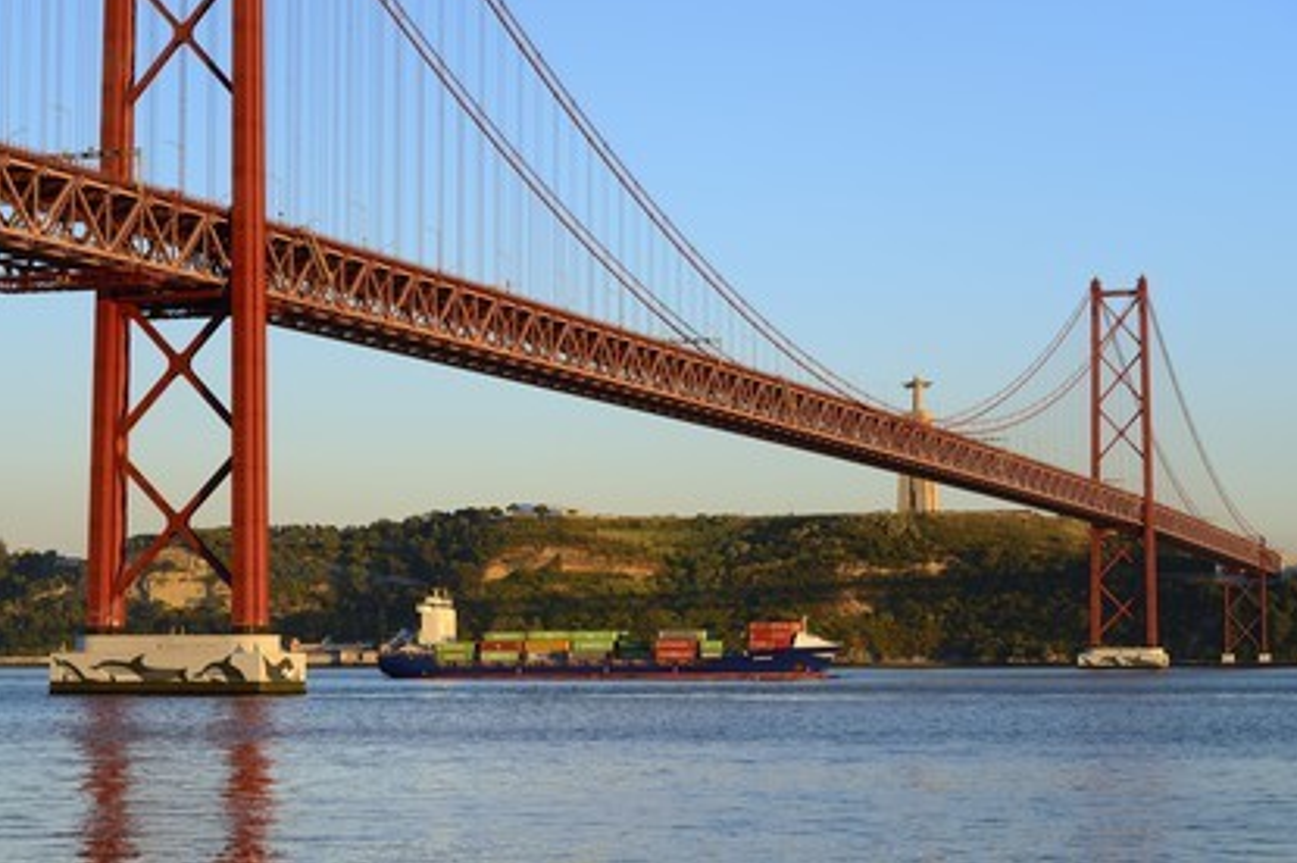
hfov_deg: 25.7
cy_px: 428
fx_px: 2844
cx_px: 653
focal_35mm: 79
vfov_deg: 17.2
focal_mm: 78
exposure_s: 1/200
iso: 200
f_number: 8
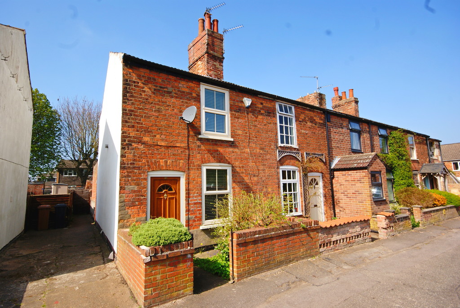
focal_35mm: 18
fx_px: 230
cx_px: 230
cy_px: 154
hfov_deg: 89.9
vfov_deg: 67.5
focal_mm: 12
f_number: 10
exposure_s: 1/125
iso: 100
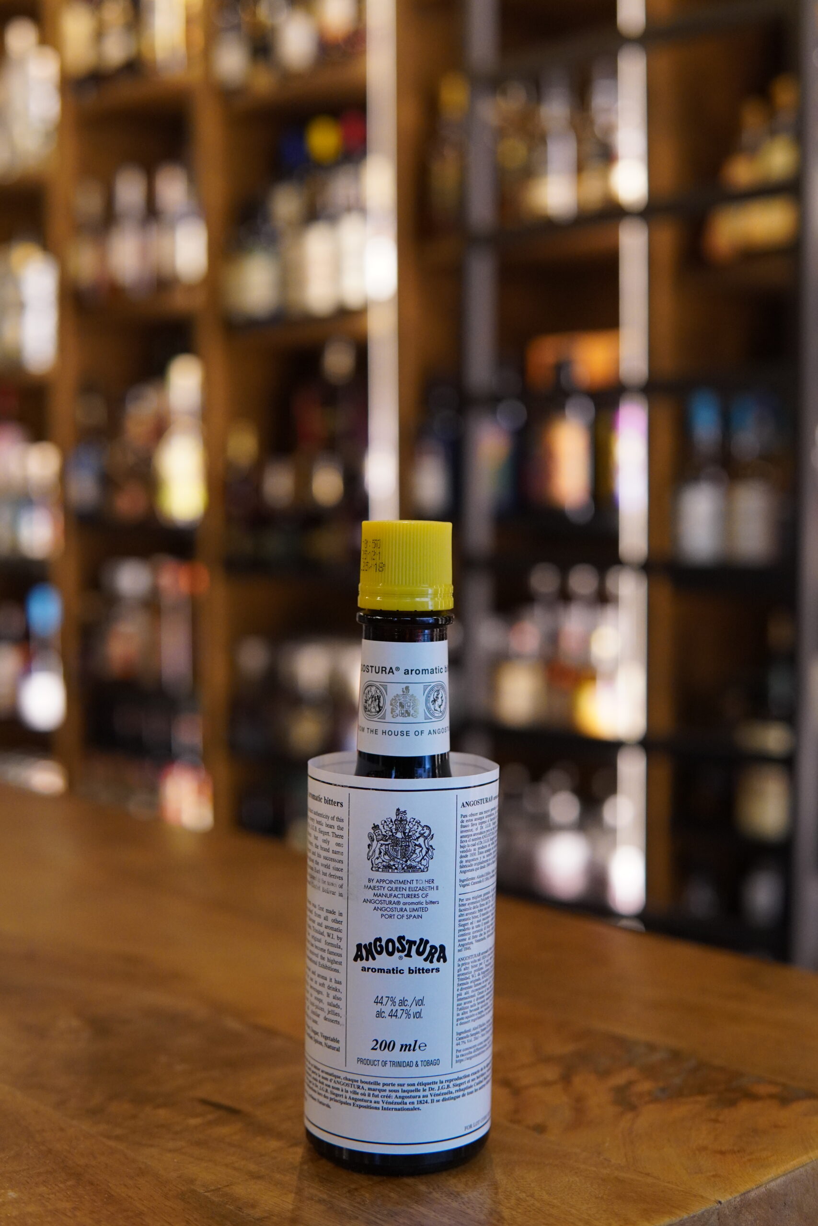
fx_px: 1533
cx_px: 409
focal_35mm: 45
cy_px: 613
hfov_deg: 29.9
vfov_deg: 43.6
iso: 1600
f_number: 2.8
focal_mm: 30
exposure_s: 1/160
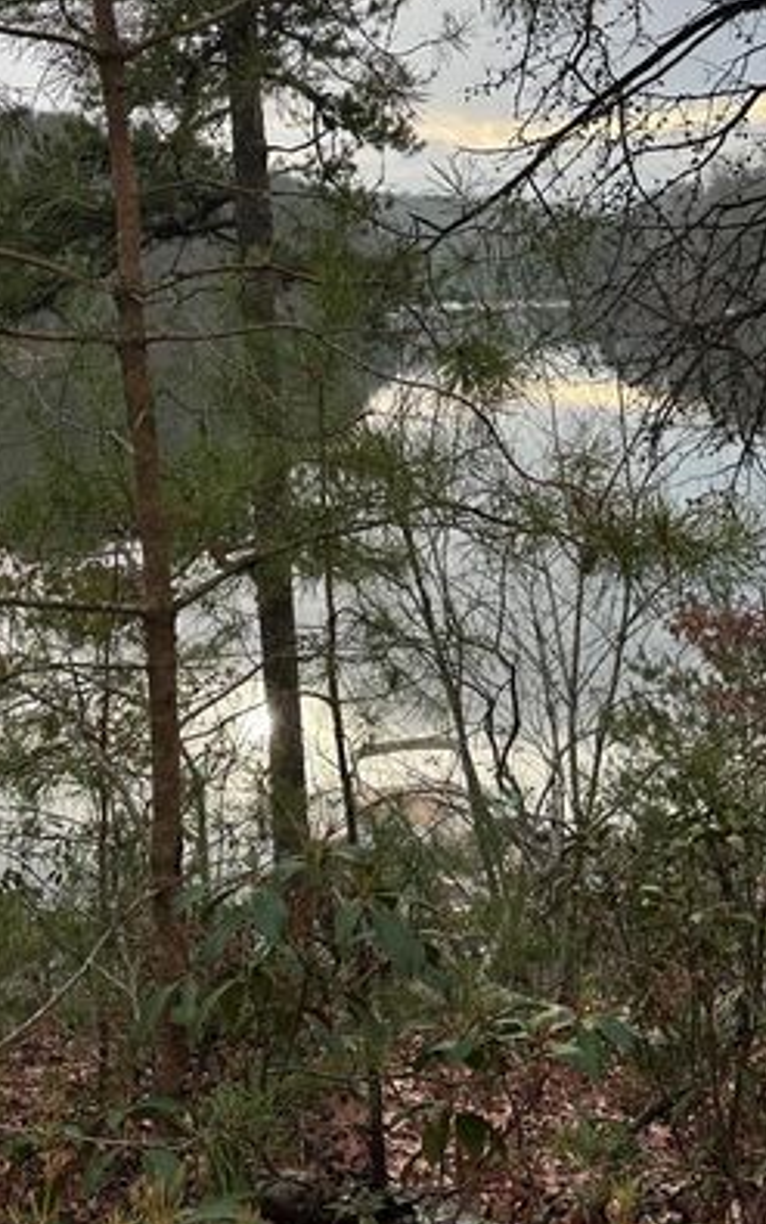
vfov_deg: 44.8
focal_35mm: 43
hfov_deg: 29.9
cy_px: 321
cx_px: 403
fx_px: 1436
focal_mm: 6.86
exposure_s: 1/1040
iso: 80
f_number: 1.78
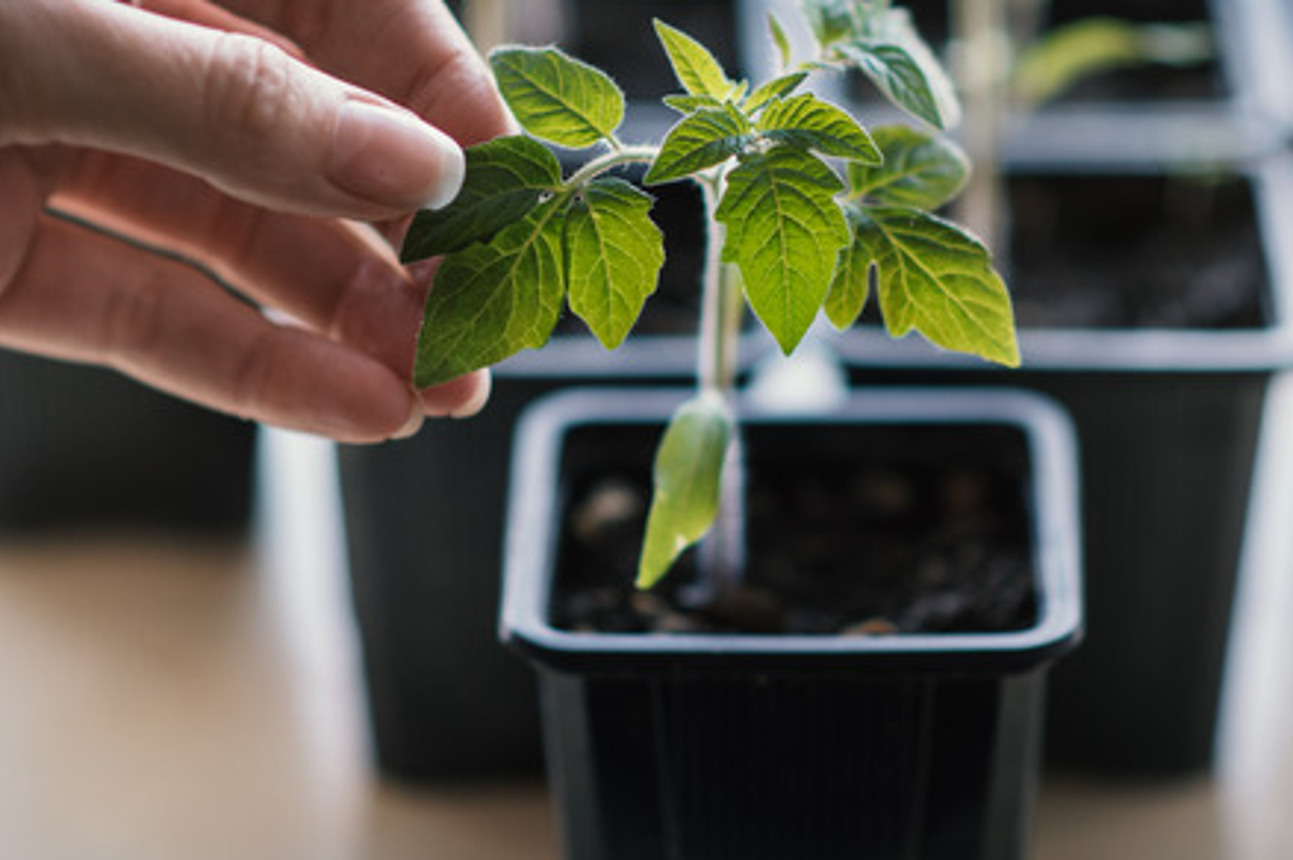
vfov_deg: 9.1
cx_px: 751
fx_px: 5419
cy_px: 284
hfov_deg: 13.6
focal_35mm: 151
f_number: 2
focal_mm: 85
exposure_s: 1/160
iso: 160
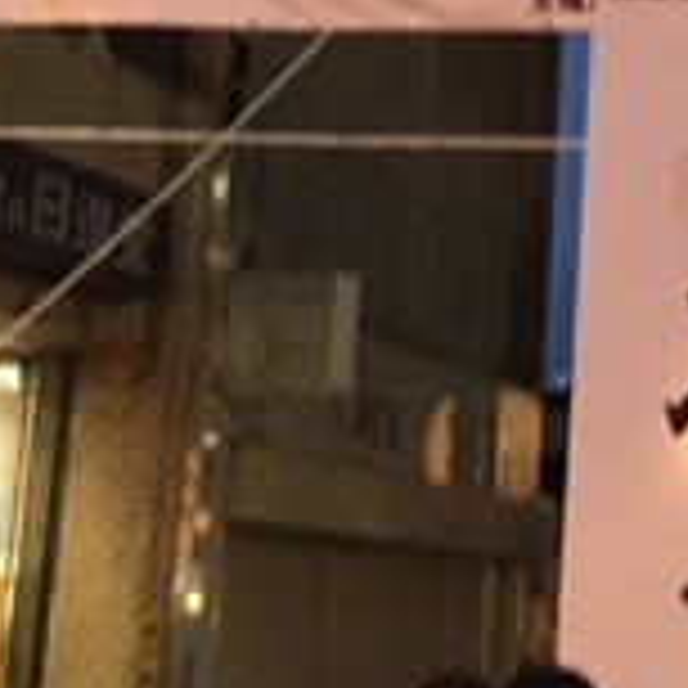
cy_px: 18
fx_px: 2406
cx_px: 877
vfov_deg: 16.0
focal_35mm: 107
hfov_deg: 15.5
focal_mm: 4.15
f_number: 2.2
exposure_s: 1/17
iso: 200
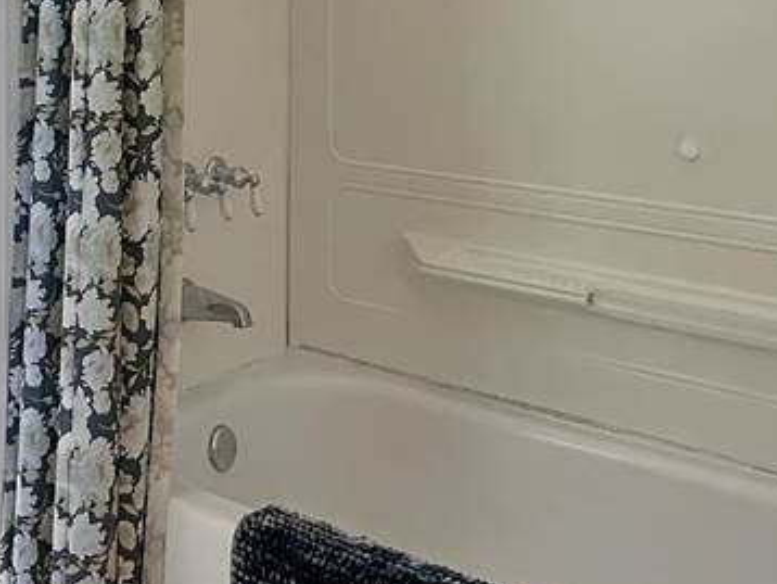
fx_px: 1123
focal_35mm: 50
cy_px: 130
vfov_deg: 28.6
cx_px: -61
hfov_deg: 33.6
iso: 200
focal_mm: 2.22
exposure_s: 1/60
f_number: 2.2
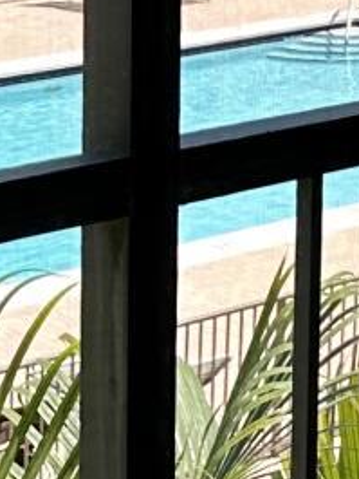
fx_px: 2501
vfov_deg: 10.5
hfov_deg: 7.5
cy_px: -246
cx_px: 942
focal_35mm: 181
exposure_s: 1/2028
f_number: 1.78
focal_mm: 6.86
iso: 80
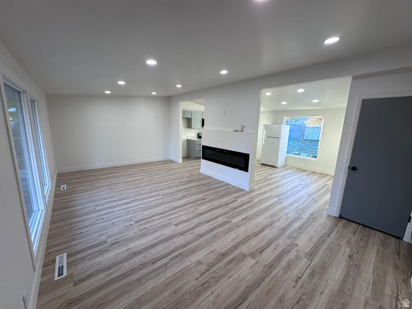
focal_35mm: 14
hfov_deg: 102.1
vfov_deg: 85.7
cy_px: 154
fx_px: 167
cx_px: 206
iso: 80
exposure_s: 1/120
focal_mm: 2.22
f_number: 2.2
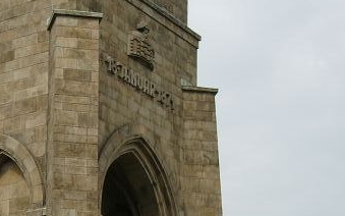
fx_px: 1411
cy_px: 255
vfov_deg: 8.7
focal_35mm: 150
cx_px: 72
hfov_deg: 13.9
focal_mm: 12.52
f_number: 4
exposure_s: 1/685
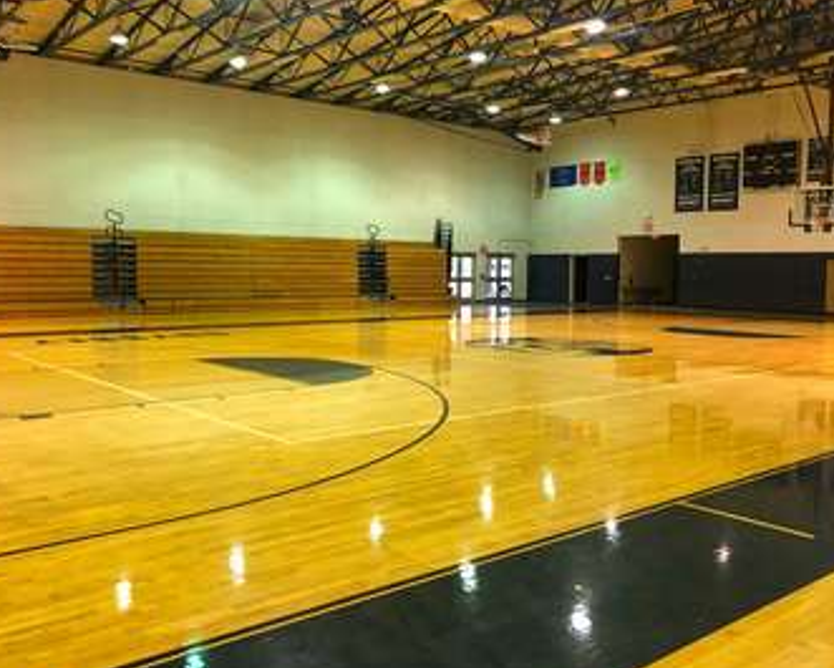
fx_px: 815
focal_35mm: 33
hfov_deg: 54.2
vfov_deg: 44.5
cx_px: 391
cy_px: 315
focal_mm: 4
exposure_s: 1/15
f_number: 1.8
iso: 100
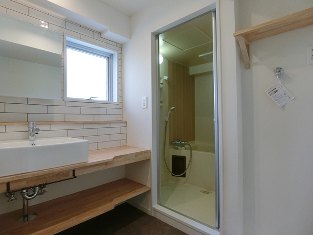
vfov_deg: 68.7
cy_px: 118
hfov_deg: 84.7
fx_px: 172
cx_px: 156
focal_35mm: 19
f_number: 2.7
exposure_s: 1/125
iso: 320
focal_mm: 4.06
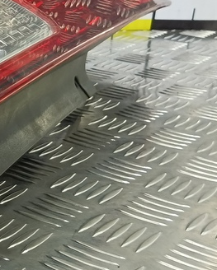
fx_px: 561
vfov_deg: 27.1
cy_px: 110
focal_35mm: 70
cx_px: -120
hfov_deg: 18.9
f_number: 1.6
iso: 158
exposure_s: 1/50
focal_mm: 4.11
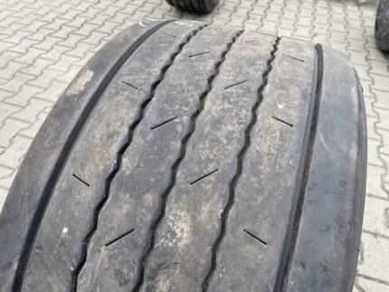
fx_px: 292
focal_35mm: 26
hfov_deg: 67.3
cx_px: 194
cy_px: 146
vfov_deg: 53.1
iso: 32
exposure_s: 1/818
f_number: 1.6
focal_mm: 4.2
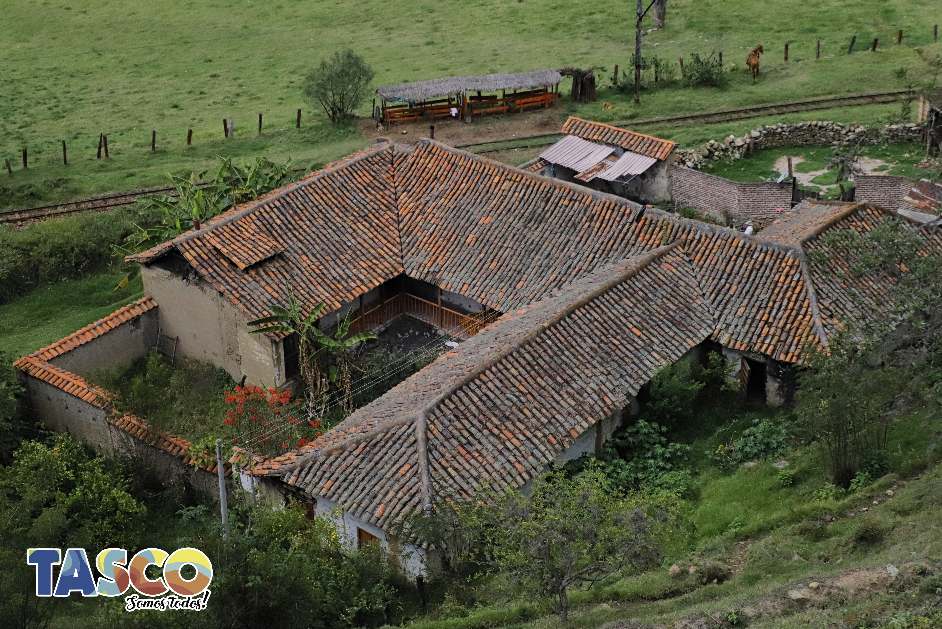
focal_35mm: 200
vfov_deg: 6.9
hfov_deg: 10.3
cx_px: 471
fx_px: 5235
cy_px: 314
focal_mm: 200
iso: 2200
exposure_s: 1/180
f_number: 5.6
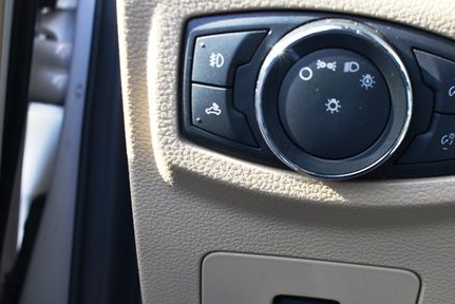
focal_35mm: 49
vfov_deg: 27.4
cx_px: 325
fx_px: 620
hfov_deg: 39.5
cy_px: 204
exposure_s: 1/250
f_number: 5
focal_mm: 22
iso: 400
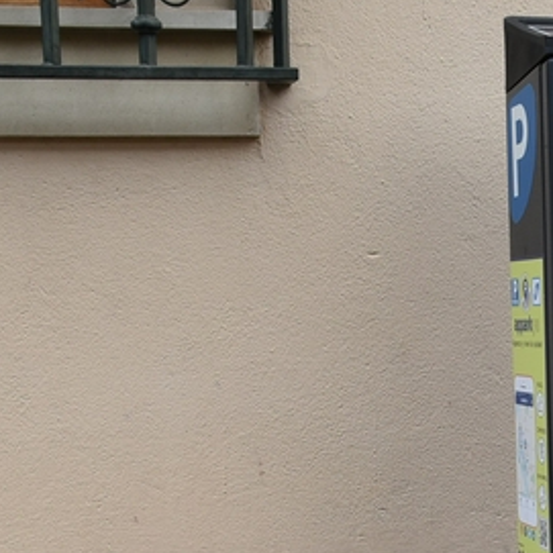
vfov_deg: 17.4
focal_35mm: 97
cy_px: 549
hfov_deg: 17.2
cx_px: 635
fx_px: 1761
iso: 400
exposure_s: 1/200
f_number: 7.1
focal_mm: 23
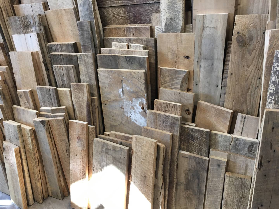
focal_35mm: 29
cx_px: 140
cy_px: 104
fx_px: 234
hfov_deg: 61.7
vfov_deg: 48.2
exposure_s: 1/15
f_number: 2.2
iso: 40
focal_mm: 4.15
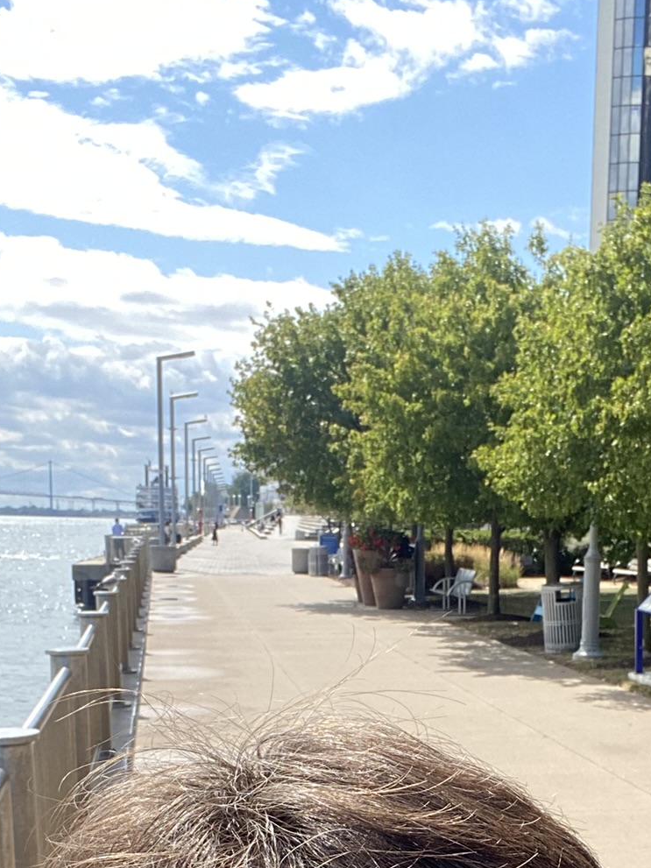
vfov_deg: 29.7
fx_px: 1555
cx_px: 435
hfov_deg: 23.5
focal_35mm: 62
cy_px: 802
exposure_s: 1/395
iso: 25
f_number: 2.2
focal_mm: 2.71
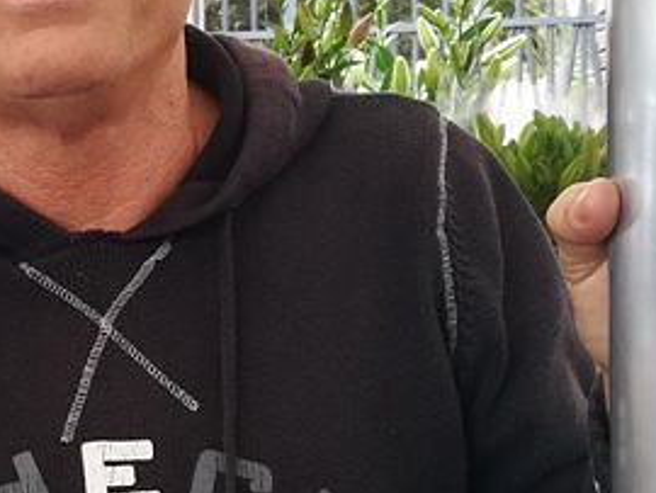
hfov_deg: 24.4
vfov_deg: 19.2
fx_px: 1461
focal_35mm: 77
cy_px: 253
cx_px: 29
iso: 80
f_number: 2.2
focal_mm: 3.83
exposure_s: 1/100
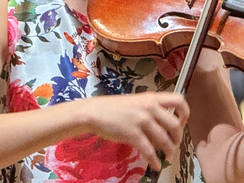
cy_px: -20
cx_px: 88
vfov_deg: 3.0
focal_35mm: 495
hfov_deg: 4.0
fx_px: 3490
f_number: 2.8
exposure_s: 1/49
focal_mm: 15.66
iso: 500
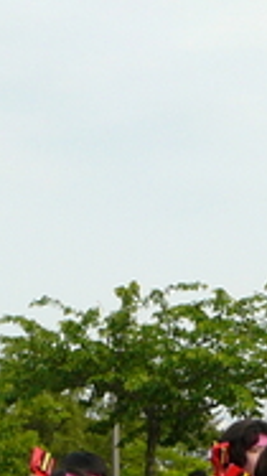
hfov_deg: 6.9
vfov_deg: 12.1
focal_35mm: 175
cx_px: 183
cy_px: 527
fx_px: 2206
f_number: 3.3
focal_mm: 7
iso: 100
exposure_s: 1/500
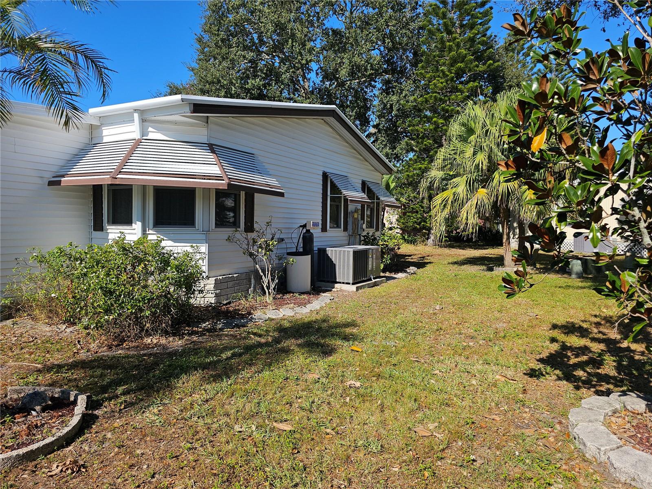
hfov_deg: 73.9
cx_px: 326
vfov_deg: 58.9
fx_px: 433
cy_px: 244
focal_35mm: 23
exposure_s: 1/705
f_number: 1.7
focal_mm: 6.3
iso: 10
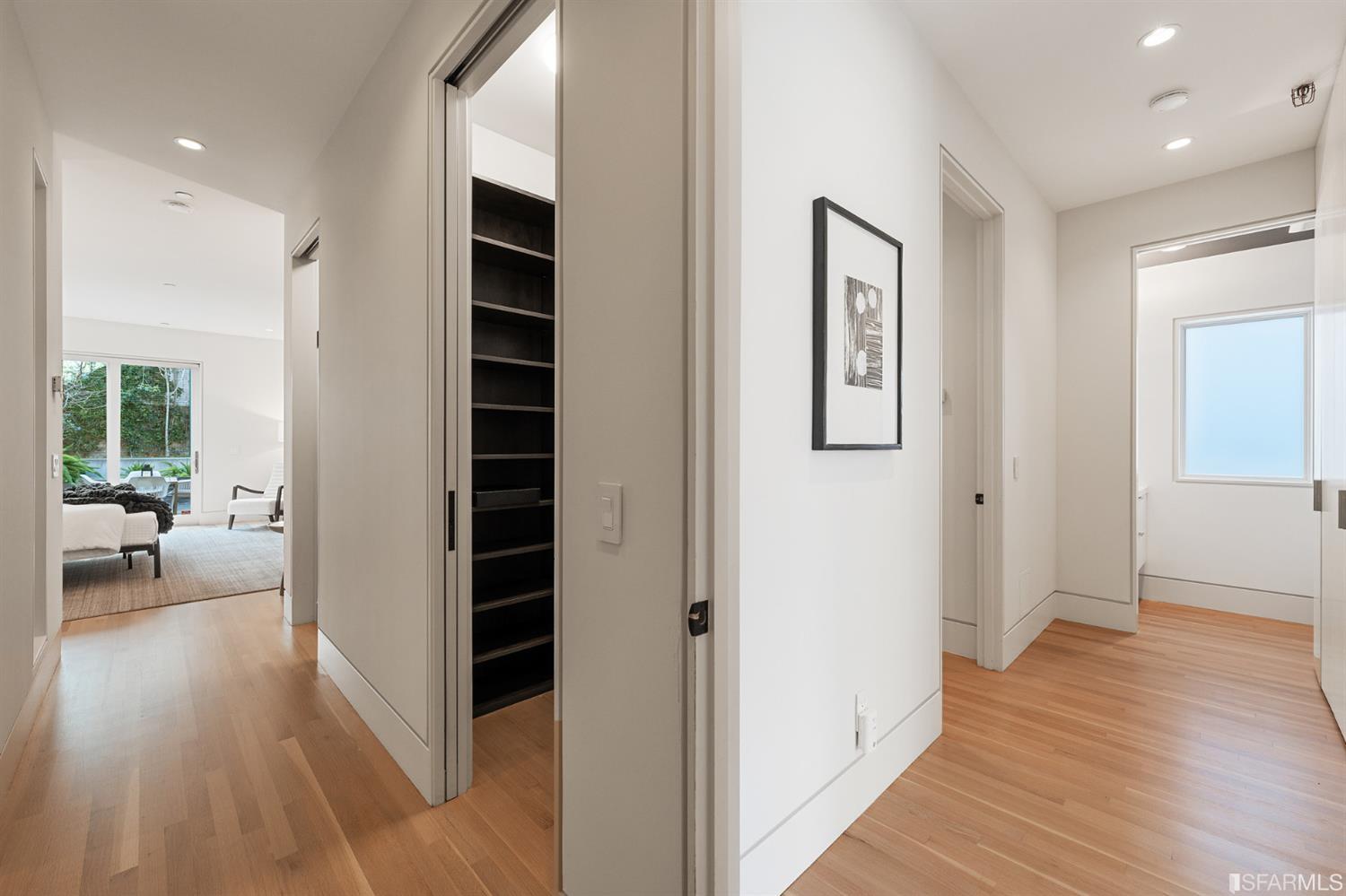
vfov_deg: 81.2
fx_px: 523
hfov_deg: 104.3
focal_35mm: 14
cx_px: 673
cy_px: 448
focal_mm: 14
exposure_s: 1/2
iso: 100
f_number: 9
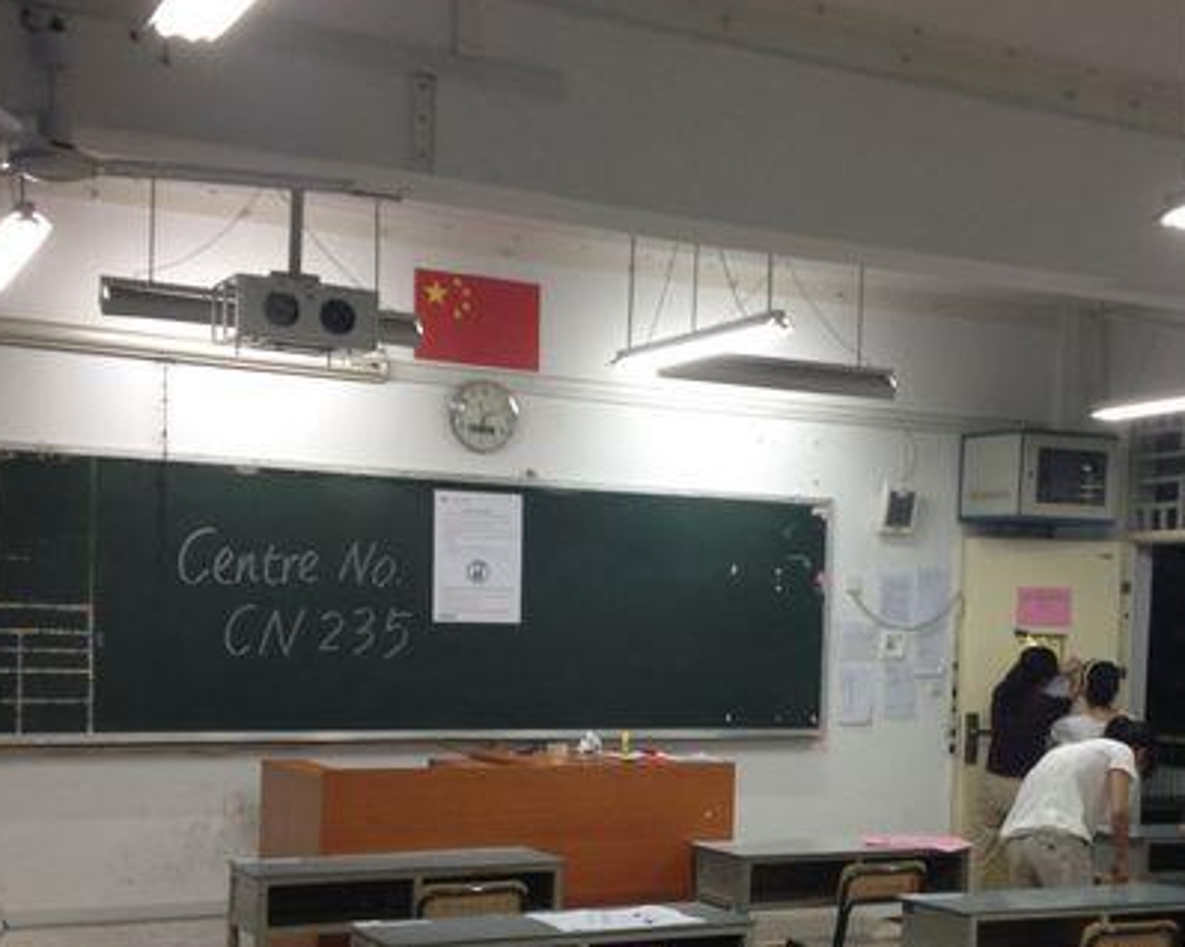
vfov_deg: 27.3
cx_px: 747
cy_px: 682
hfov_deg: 34.0
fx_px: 1928
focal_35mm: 55
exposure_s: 1/20
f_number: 2.4
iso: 100
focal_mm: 4.28
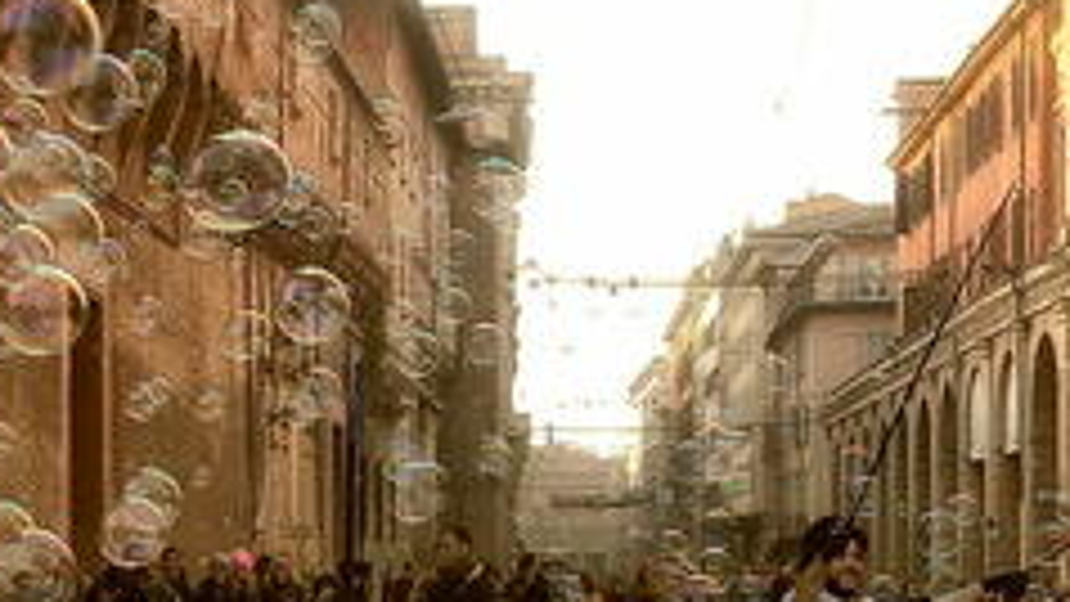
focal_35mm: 99
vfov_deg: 12.1
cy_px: 593
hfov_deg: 21.3
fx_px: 2819
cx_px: 274
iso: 400
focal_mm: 25
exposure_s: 1/250
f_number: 6.3
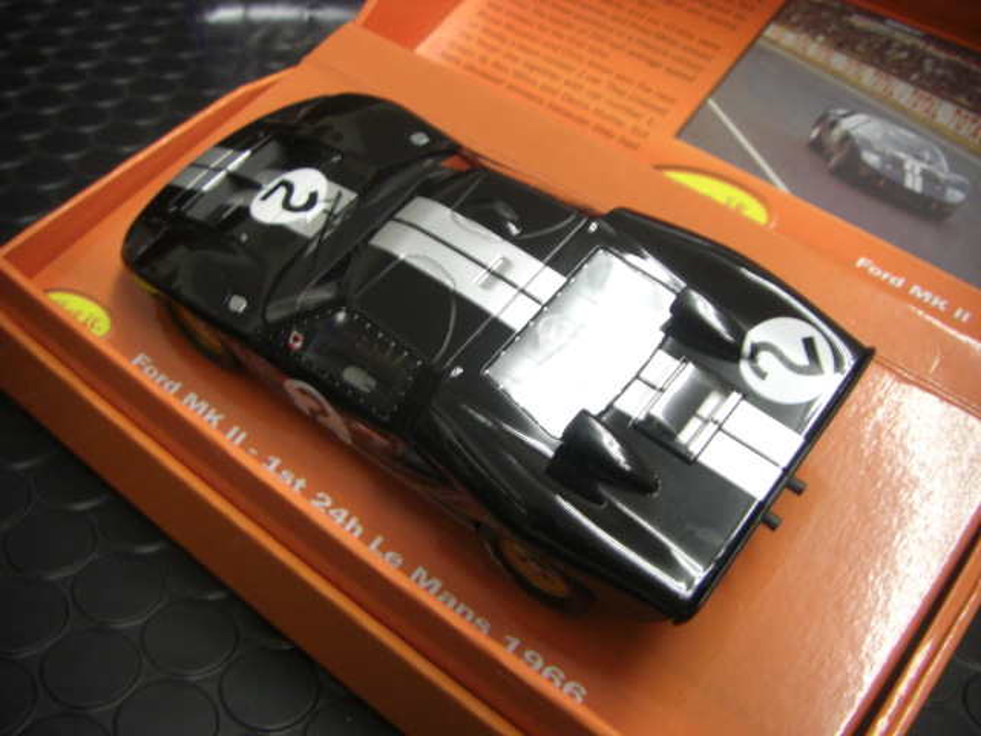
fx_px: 1077
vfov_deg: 37.7
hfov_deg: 49.0
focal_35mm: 38
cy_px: 368
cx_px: 490
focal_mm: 6.3
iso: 200
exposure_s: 1/25
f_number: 3.4
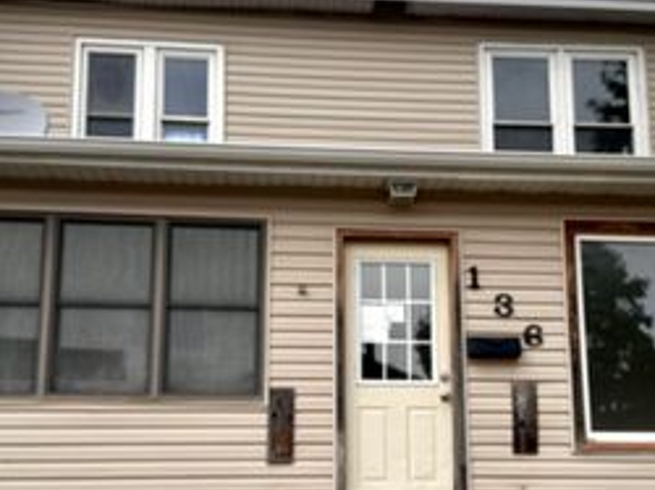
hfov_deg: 39.7
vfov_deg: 30.0
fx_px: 907
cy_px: 320
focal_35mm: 48
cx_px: 359
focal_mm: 6.86
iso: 80
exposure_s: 1/3472
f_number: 1.78
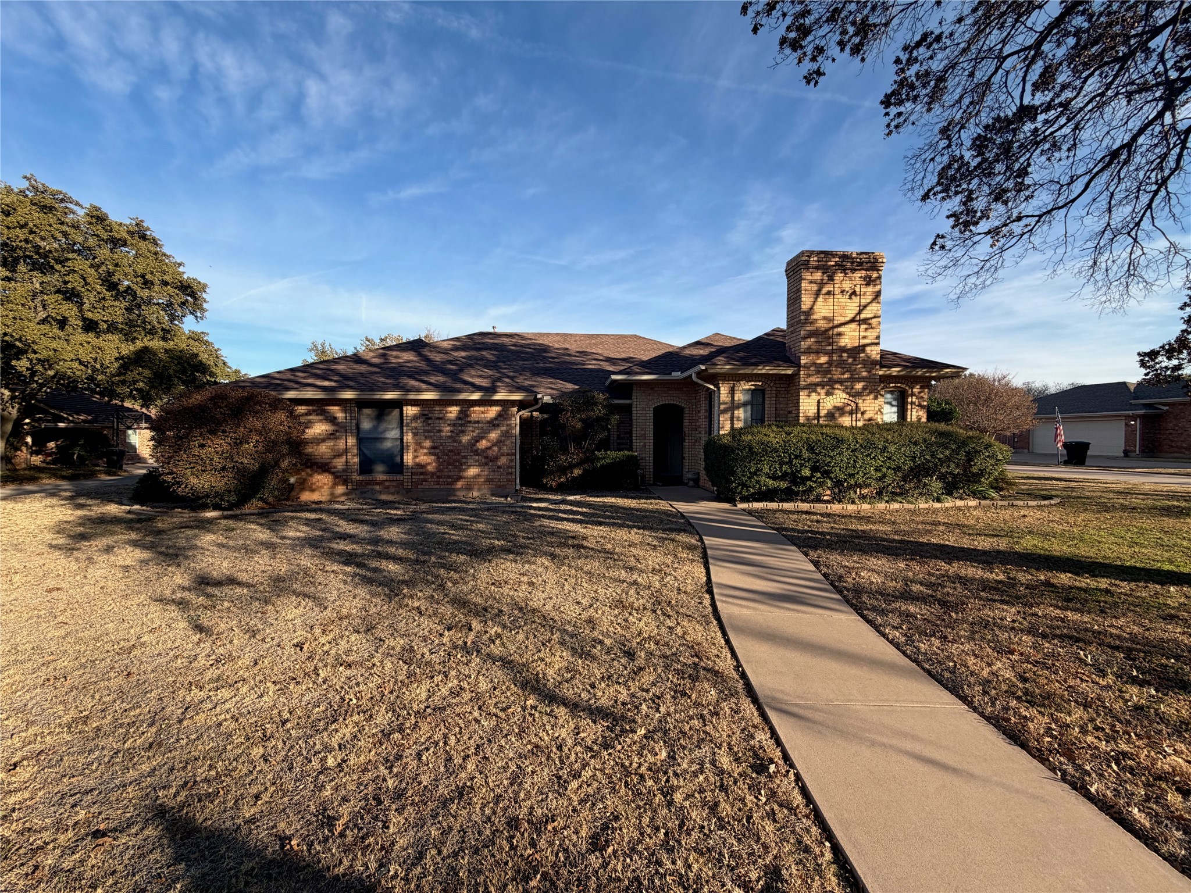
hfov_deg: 102.1
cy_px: 446
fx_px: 482
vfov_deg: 85.7
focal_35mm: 14
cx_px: 596
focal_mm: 2.22
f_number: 2.2
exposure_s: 1/770
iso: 40
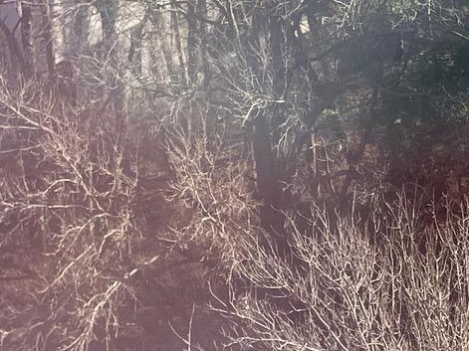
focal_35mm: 113
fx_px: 1531
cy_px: -73
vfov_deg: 12.8
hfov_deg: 16.2
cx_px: 662
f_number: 1.6
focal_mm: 4.2
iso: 32
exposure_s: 1/1642
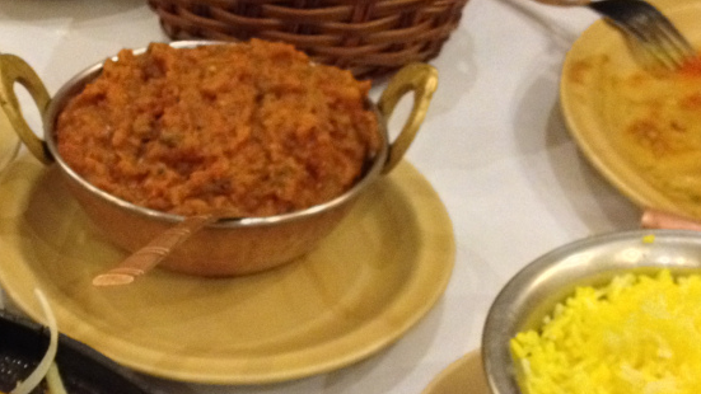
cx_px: 220
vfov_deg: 14.5
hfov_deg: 25.4
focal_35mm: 83
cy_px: 275
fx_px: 1543
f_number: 2.4
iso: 500
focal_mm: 4.28
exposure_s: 1/15
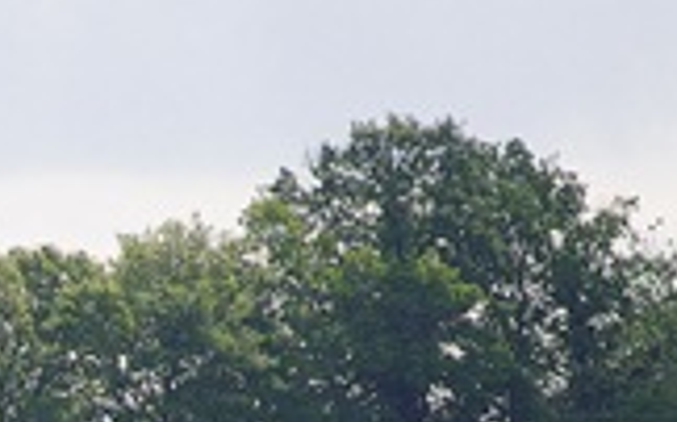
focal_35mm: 852
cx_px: -305
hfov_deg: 2.5
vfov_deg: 1.5
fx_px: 15703
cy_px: 1157
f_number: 5.6
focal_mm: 105
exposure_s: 1/160
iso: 160
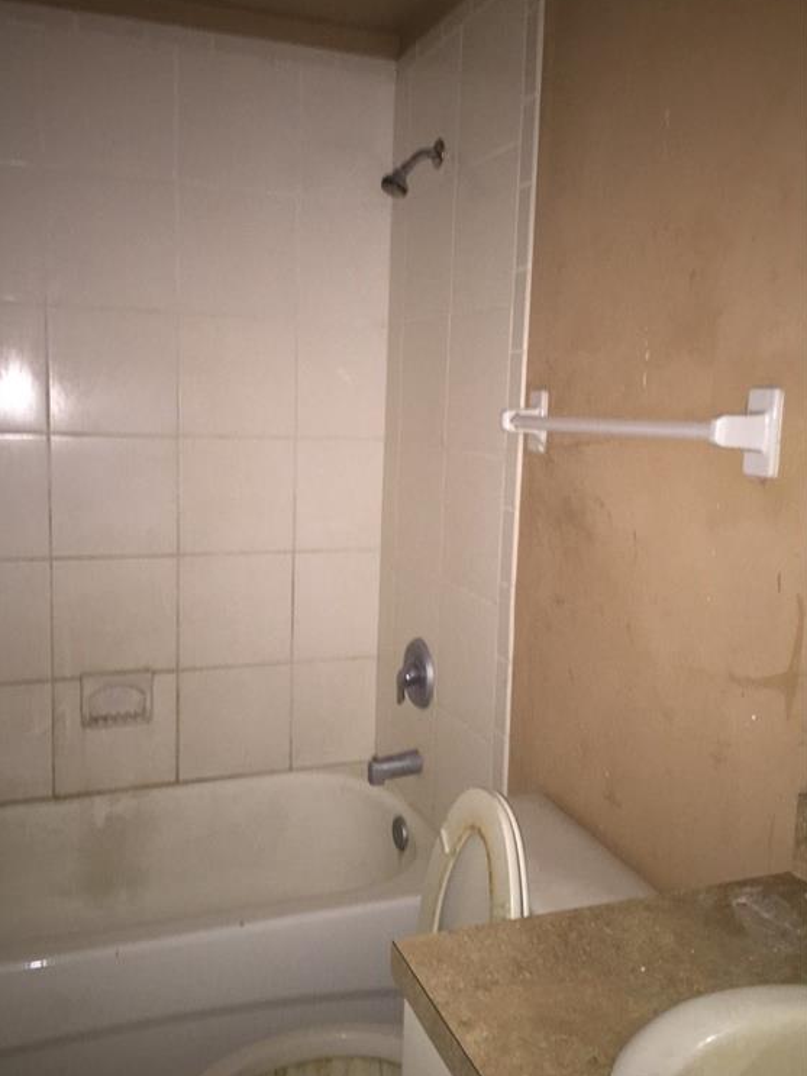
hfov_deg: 46.8
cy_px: 547
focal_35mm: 30
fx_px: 932
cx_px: 393
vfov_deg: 59.9
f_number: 2.2
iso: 200
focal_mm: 4.15
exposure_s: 1/16
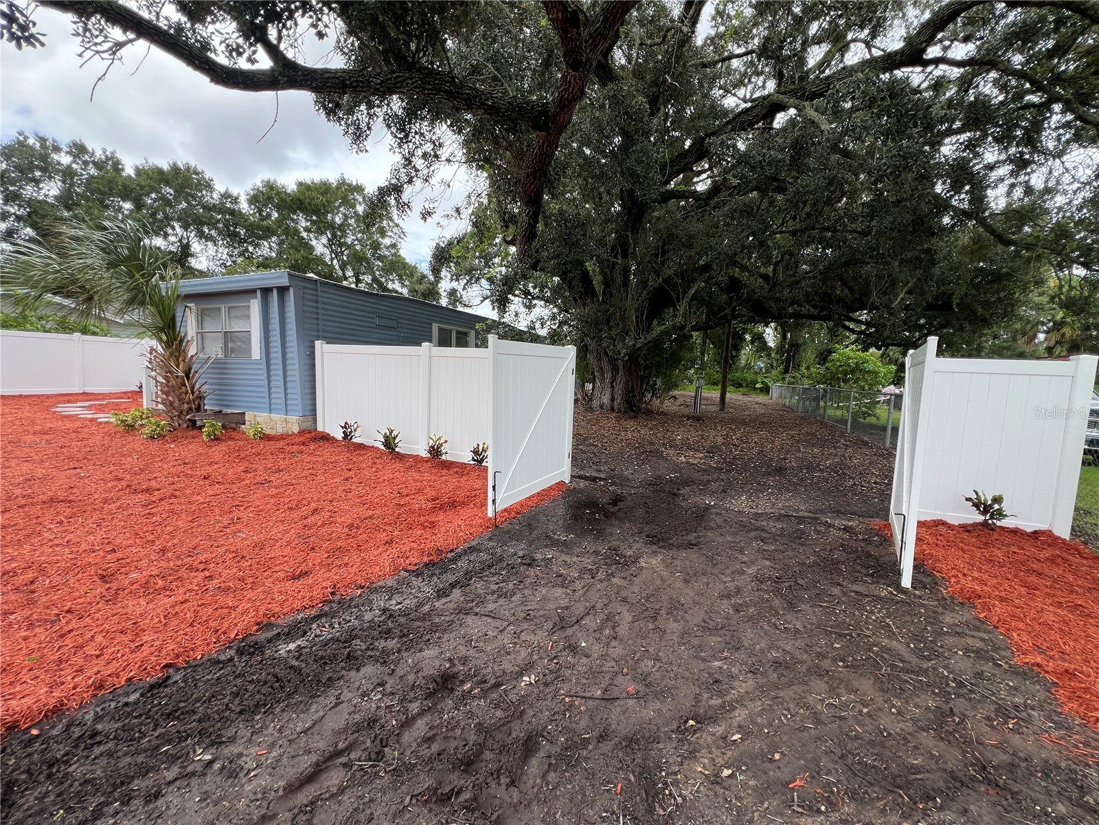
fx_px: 413
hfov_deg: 106.2
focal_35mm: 13
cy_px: 412
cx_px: 550
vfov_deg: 89.9
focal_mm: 1.57
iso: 32
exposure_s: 1/273
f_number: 1.8
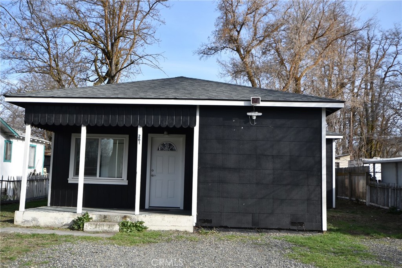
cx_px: 201
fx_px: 402
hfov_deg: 53.1
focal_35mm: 36
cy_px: 134
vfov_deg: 36.9
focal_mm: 24
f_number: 7.1
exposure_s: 1/250
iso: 200
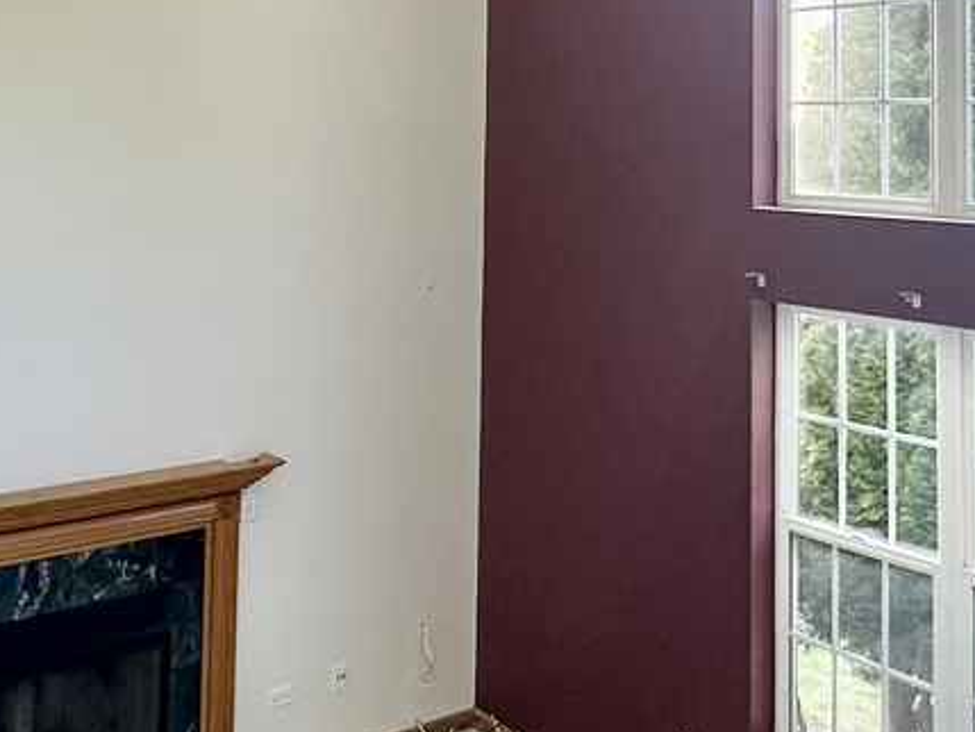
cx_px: 564
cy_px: 41
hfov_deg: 40.3
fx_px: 1324
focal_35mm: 47
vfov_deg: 29.3
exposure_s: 1/120
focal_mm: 2.22
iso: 160
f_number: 2.2
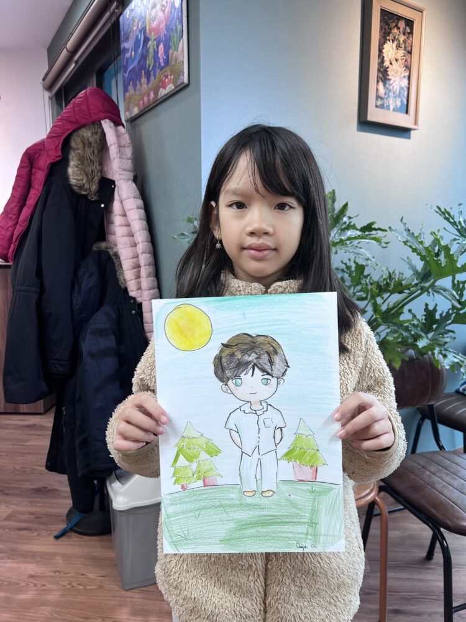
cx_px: 233
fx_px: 467
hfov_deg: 53.1
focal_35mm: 26
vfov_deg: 67.3
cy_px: 311
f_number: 1.5
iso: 80
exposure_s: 1/100
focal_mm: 5.7
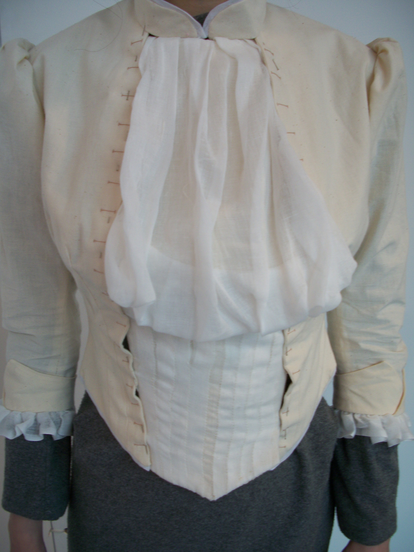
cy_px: 276
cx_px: 207
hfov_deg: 40.7
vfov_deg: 52.6
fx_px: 558
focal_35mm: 35
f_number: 3.1
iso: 80
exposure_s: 1/40
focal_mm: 6.3
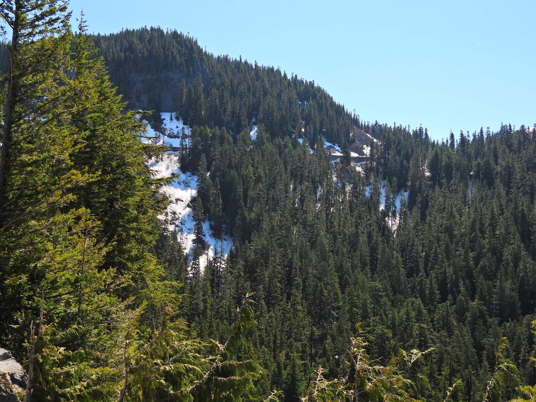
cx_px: 268
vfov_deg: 36.0
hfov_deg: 46.8
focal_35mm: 40
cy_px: 201
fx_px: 619
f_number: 3.2
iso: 100
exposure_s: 1/1000
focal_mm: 7.1
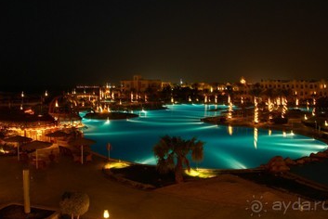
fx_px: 310
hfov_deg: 55.7
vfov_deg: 38.9
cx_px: 149
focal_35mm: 34
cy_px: 96
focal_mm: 20
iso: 100
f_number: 6.3
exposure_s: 30
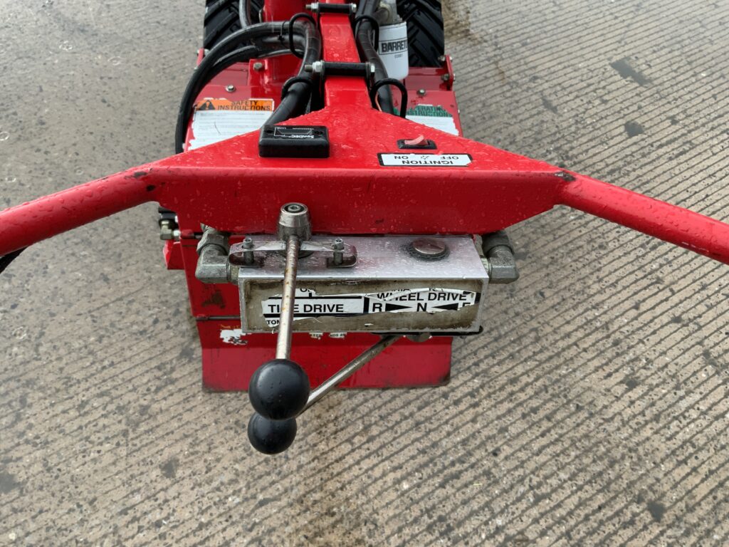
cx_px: 364
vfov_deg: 48.2
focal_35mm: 29
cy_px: 274
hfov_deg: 61.7
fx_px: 611
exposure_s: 1/122
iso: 40
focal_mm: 3
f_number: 1.8
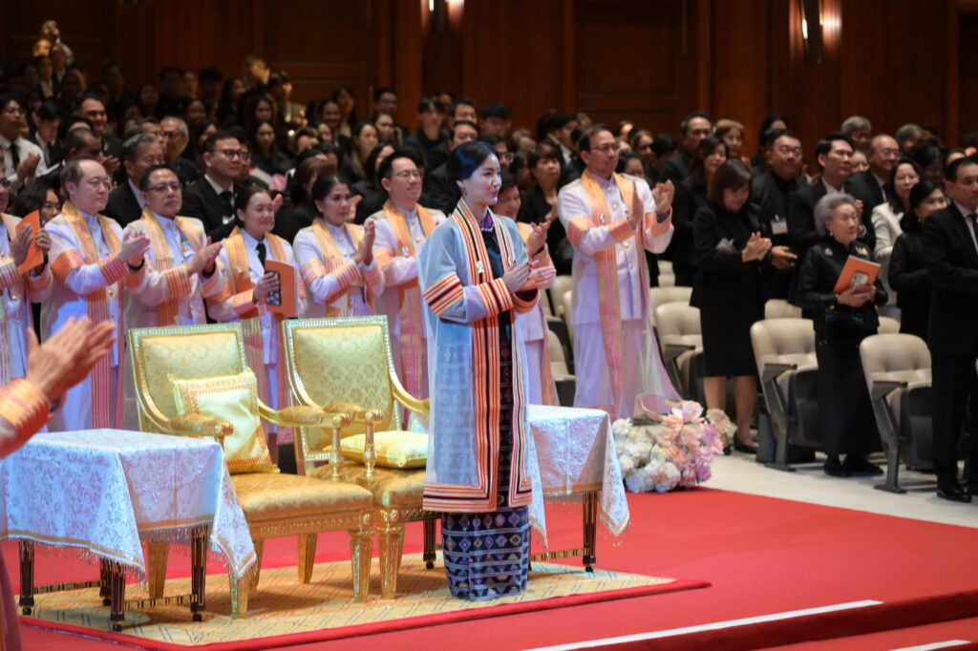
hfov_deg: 17.1
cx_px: 489
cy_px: 326
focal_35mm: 120
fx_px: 3259
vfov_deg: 11.4
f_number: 4
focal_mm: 120
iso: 5000
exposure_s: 1/125
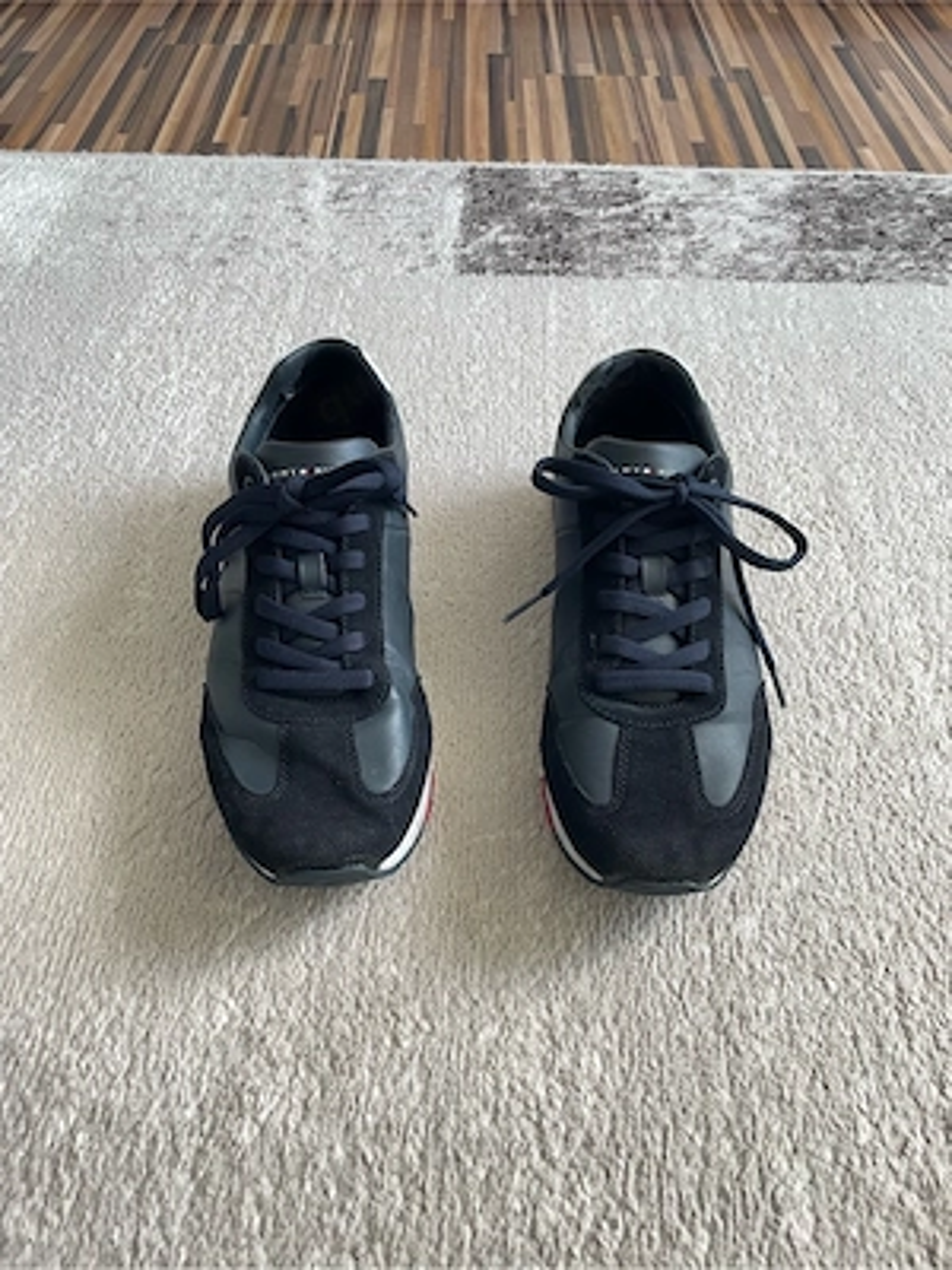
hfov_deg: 53.1
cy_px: 635
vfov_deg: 67.3
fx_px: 953
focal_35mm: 26
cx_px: 476
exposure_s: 1/96
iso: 125
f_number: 1.6
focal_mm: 4.2
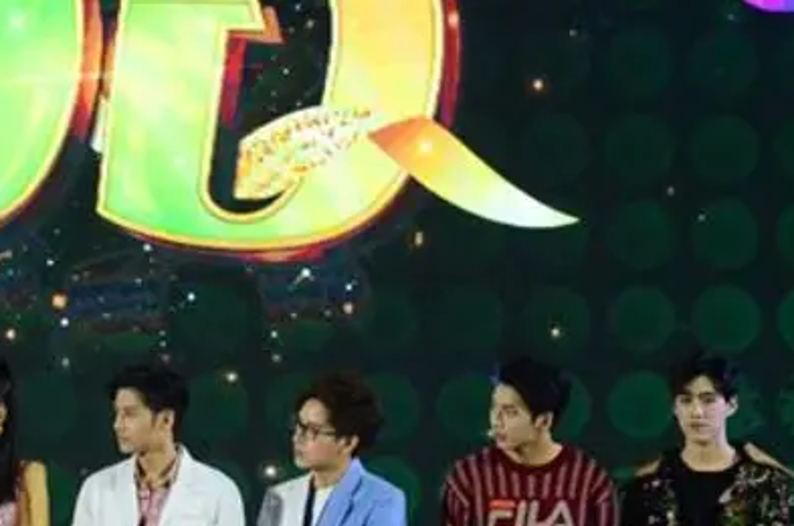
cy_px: 520
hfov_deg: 6.9
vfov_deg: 4.6
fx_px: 6557
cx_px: 202
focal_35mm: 298
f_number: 7.1
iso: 6400
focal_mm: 100
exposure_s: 1/160
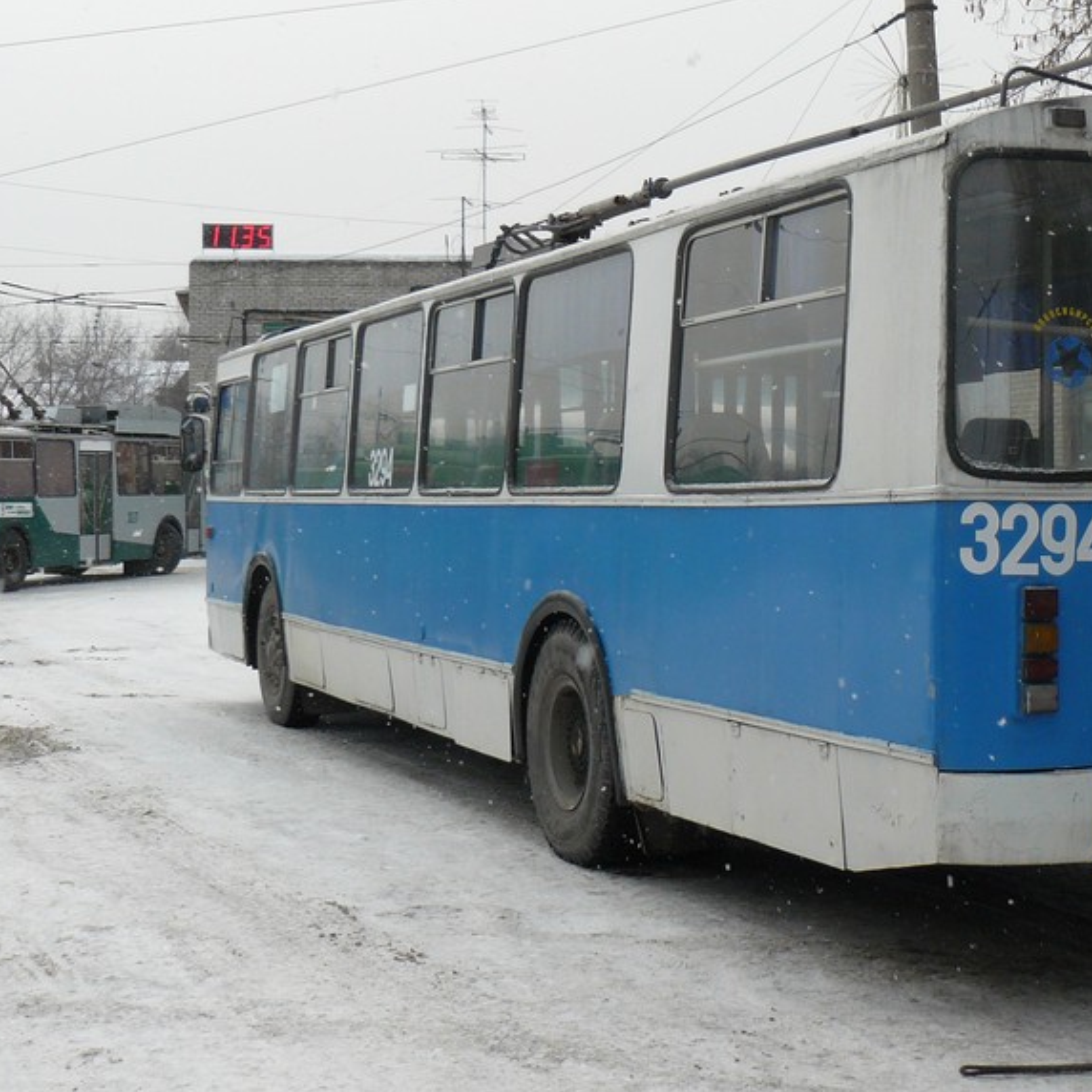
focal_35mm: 57
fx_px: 2034
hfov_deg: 29.6
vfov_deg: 29.9
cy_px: 389
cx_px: 808
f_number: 4.5
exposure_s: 1/200
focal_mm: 6
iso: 100
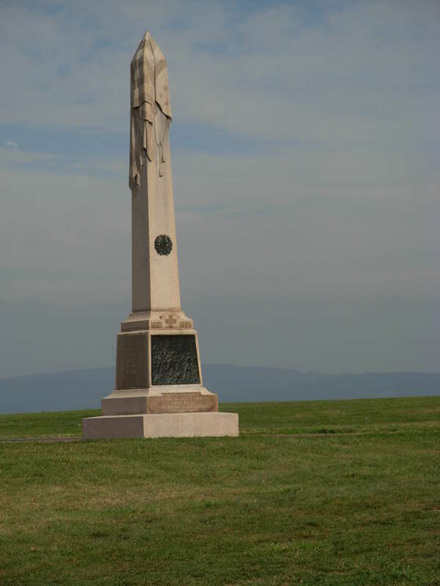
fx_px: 3220
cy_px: 293
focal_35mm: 190
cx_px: 220
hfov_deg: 7.8
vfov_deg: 10.4
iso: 79
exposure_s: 1/813
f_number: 5
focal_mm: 31.4
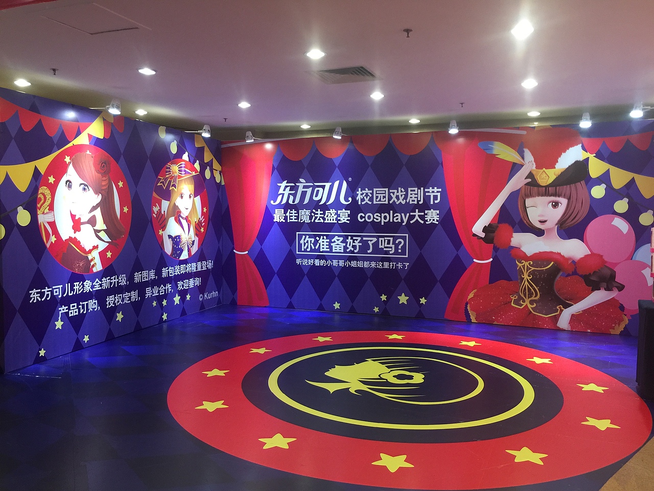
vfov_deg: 48.2
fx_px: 548
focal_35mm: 29
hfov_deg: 61.7
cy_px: 246
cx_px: 327
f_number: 2.2
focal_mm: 4.15
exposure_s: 1/17
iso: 80
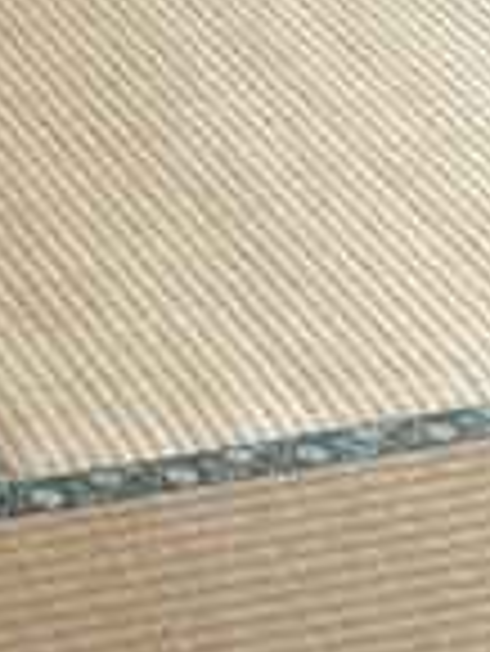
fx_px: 3373
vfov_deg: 10.0
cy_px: -796
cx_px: -670
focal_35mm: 179
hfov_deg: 7.7
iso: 250
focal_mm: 5.96
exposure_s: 1/60
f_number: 1.6
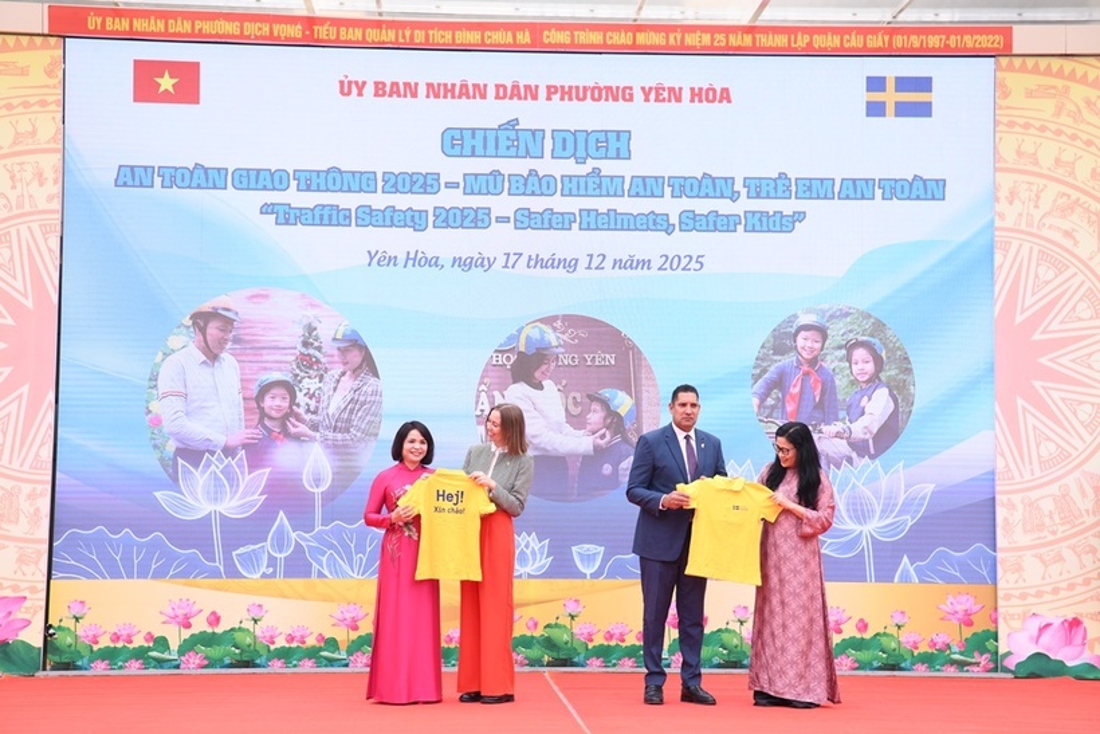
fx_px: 1895
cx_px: 550
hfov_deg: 32.4
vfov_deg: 21.9
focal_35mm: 62
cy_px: 367
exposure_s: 1/125
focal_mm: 62
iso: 250
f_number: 4.5
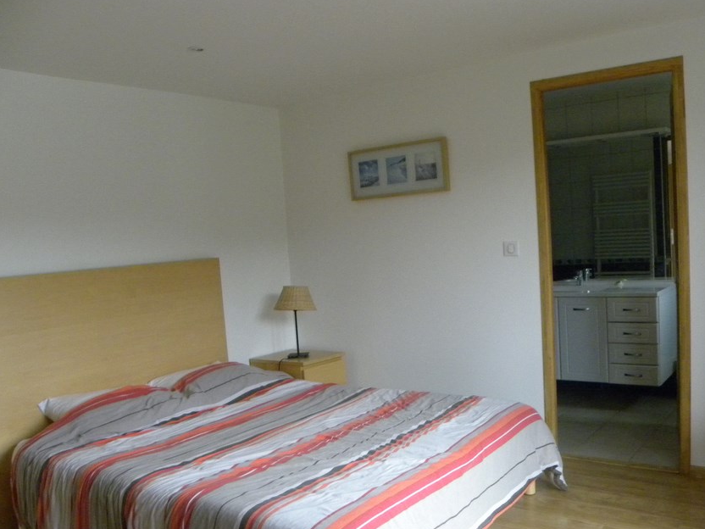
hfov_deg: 56.6
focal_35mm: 32
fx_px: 652
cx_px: 405
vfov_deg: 44.0
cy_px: 308
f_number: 2.8
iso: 456
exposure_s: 1/9.6
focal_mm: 4.6
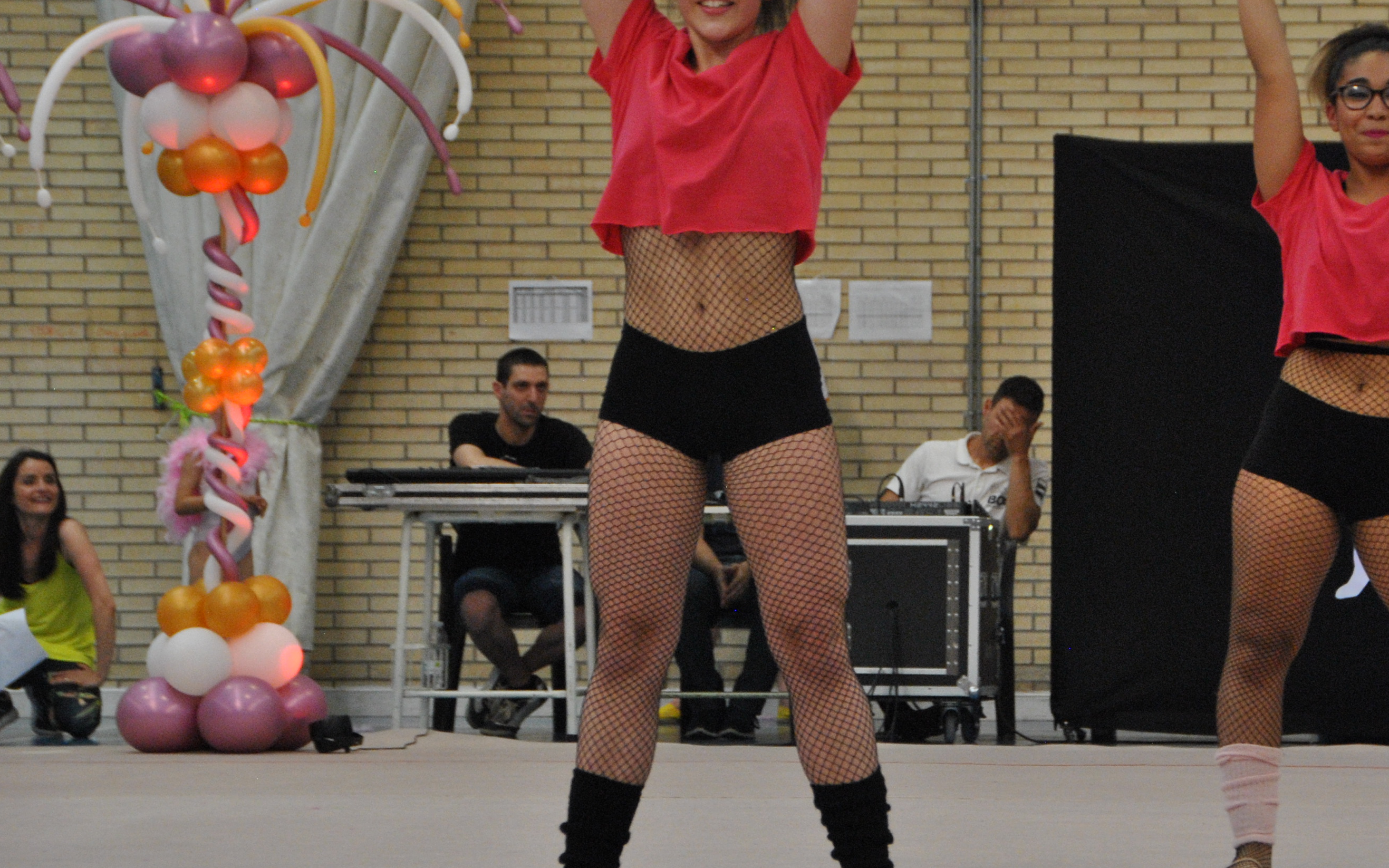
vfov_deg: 7.8
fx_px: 6388
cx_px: 972
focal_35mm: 169
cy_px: 404
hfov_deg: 12.4
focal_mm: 75
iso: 800
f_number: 5.3
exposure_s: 1/160
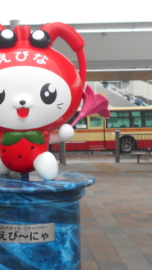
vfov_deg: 36.0
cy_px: 134
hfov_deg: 20.4
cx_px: 22
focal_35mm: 58
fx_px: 415
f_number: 3.9
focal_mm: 6.7
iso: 80
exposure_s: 1/40
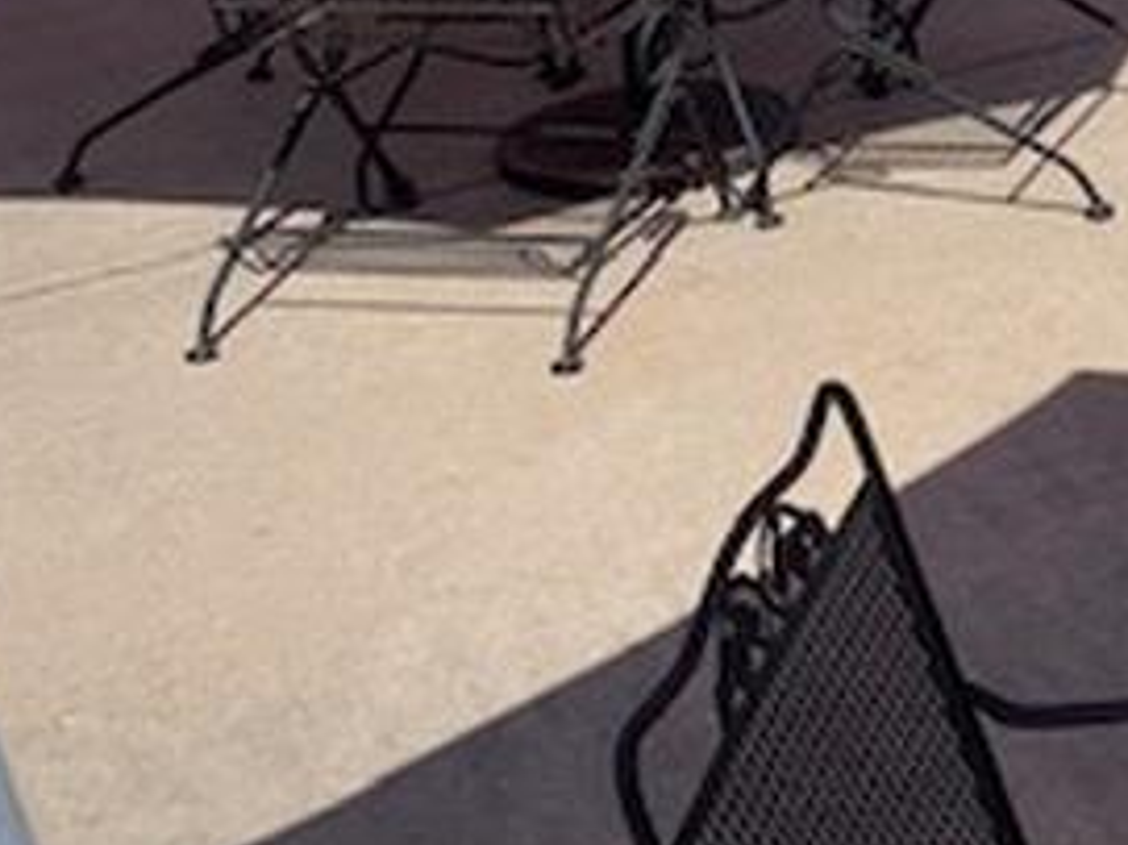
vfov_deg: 14.7
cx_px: 1757
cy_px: -271
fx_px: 3127
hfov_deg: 18.0
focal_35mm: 96
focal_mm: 4.25
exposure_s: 1/2833
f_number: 1.8
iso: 25
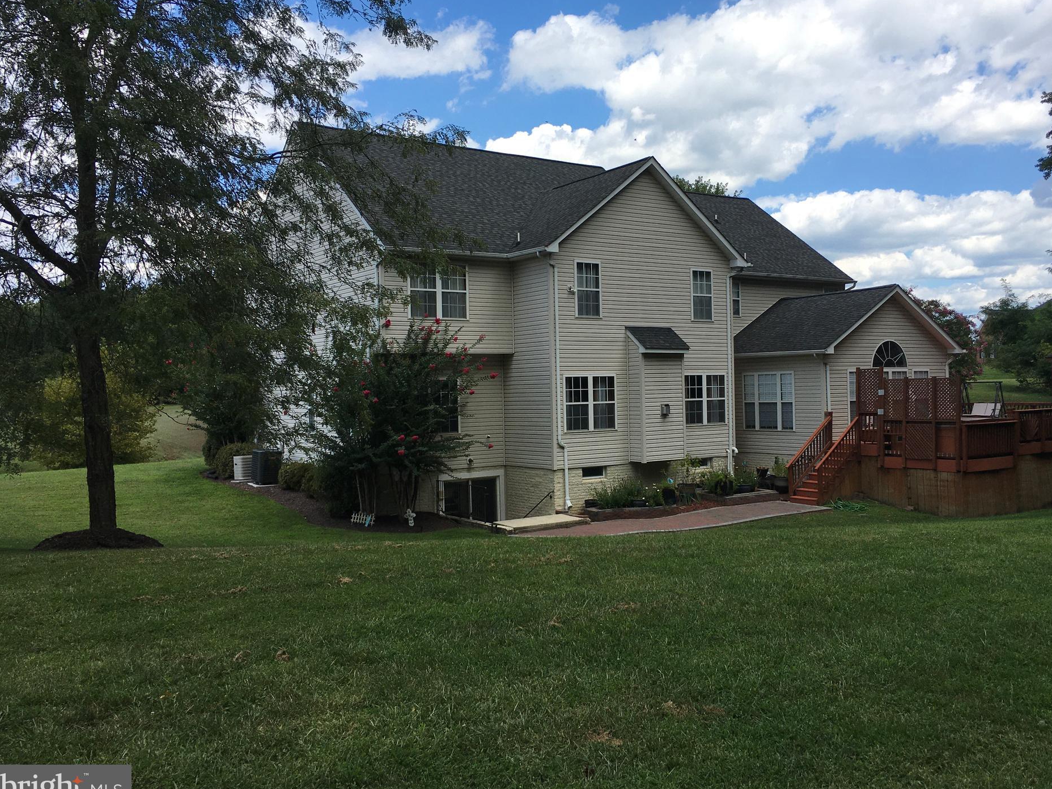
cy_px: 376
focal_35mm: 32
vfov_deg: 44.1
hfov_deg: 56.7
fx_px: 972
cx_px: 570
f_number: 2.2
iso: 25
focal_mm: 4.15
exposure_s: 1/1261
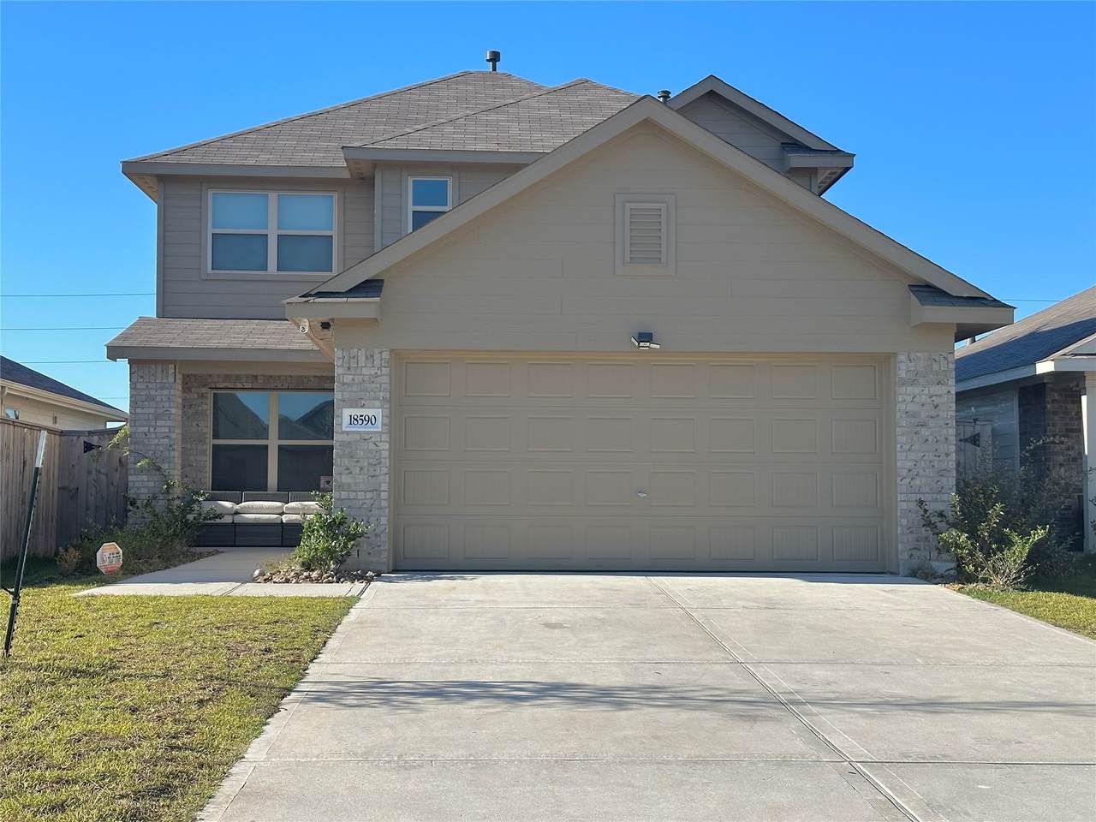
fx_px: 1520
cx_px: 548
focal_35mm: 48
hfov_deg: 39.7
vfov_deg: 30.3
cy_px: 411
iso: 64
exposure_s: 1/3155
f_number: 1.78
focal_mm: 6.86
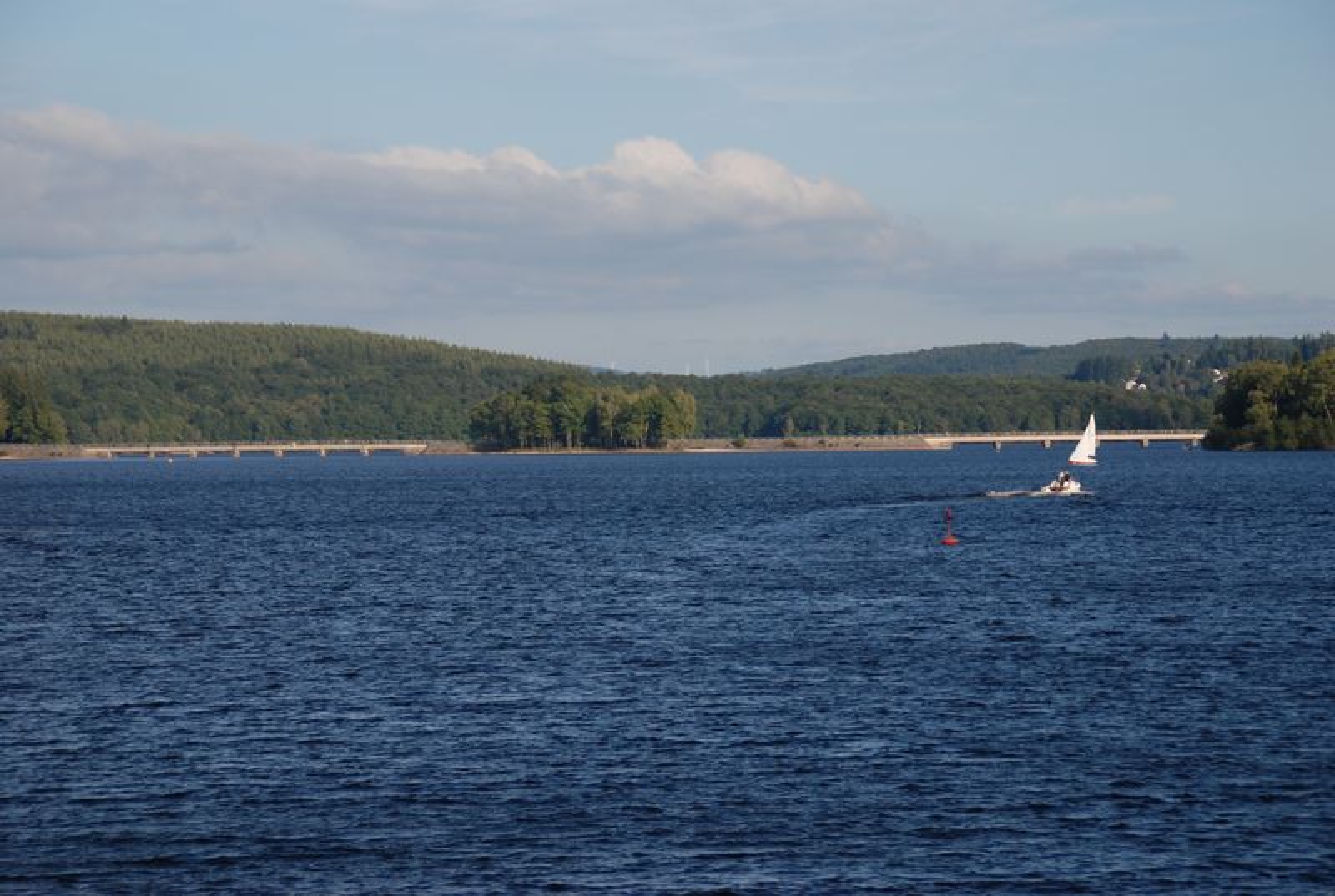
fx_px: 4459
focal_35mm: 120
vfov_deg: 11.5
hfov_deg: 17.0
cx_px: 668
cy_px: 448
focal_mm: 80
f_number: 5.6
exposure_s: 1/500
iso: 100
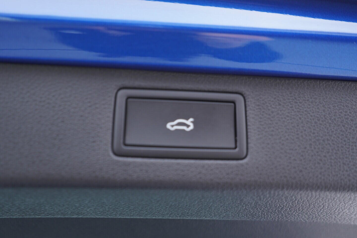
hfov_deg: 53.1
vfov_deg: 36.9
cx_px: 178
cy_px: 119
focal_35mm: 36
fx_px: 357
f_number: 2.8
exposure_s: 1/40
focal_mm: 24
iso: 320
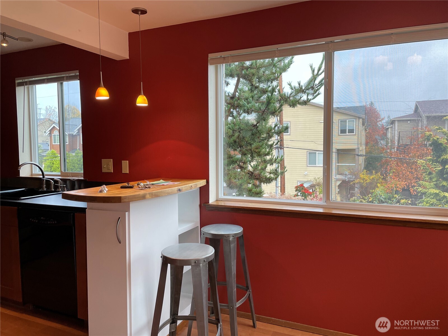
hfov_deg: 67.3
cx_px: 224
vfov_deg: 53.1
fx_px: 336
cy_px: 168
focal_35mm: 26
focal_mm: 4.2
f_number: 1.6
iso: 50
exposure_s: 1/120
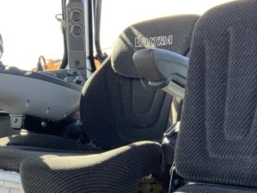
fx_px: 476
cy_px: 196
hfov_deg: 30.2
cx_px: 144
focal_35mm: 64
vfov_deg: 22.1
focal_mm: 3
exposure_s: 1/122
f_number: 1.8
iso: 25
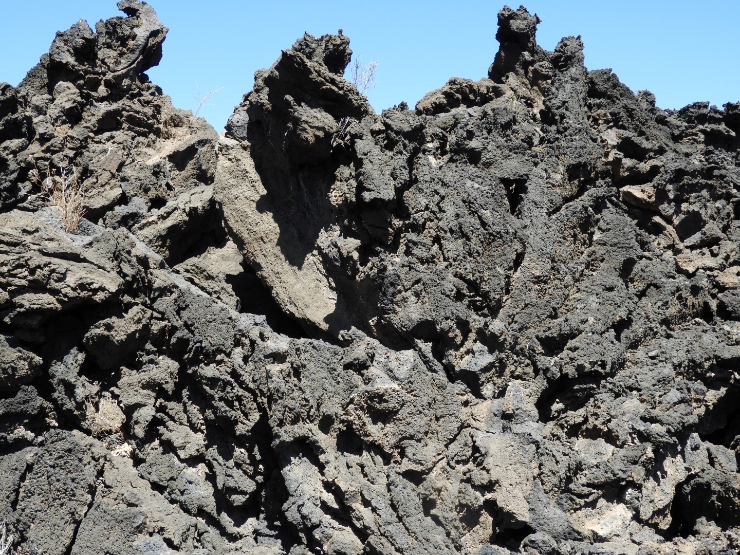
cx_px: 370
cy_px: 278
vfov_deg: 29.1
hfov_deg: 38.2
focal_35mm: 50
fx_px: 1069
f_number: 4
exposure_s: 1/400
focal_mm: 9
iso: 100
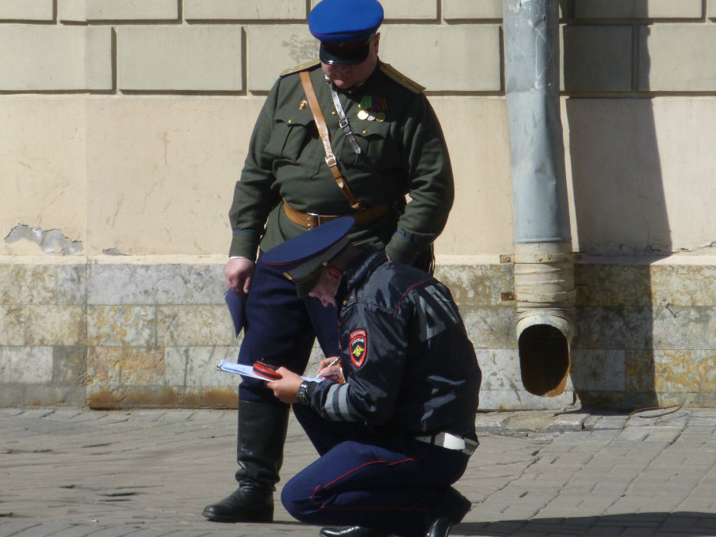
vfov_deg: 4.7
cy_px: 259
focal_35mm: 315
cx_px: 343
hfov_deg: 6.3
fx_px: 6517
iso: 100
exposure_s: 1/400
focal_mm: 40.5
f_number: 5.9
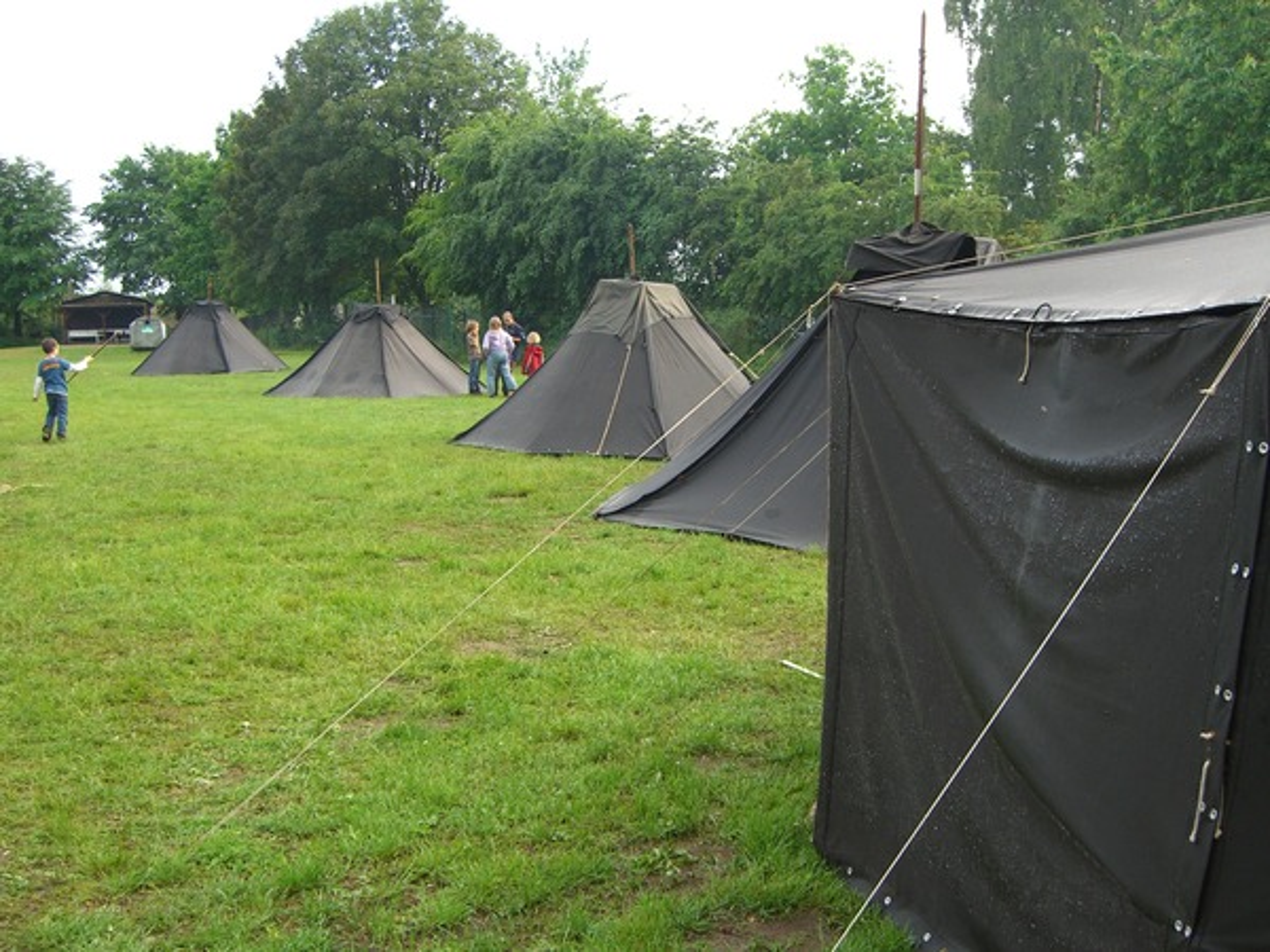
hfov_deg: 49.0
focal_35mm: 38
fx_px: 1394
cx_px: 635
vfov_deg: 37.7
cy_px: 476
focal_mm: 7.9
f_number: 2.8
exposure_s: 1/160
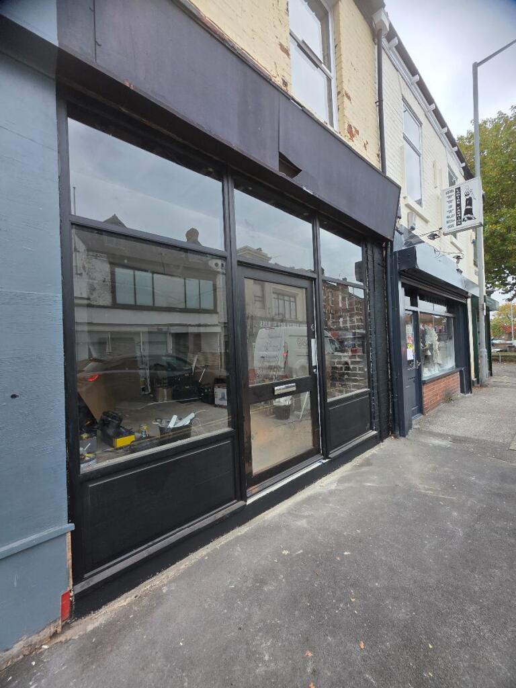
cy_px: 344
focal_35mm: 13
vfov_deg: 106.2
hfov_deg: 89.9
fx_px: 258
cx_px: 258
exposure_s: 1/310
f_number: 1.9
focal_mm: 2.2
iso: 40
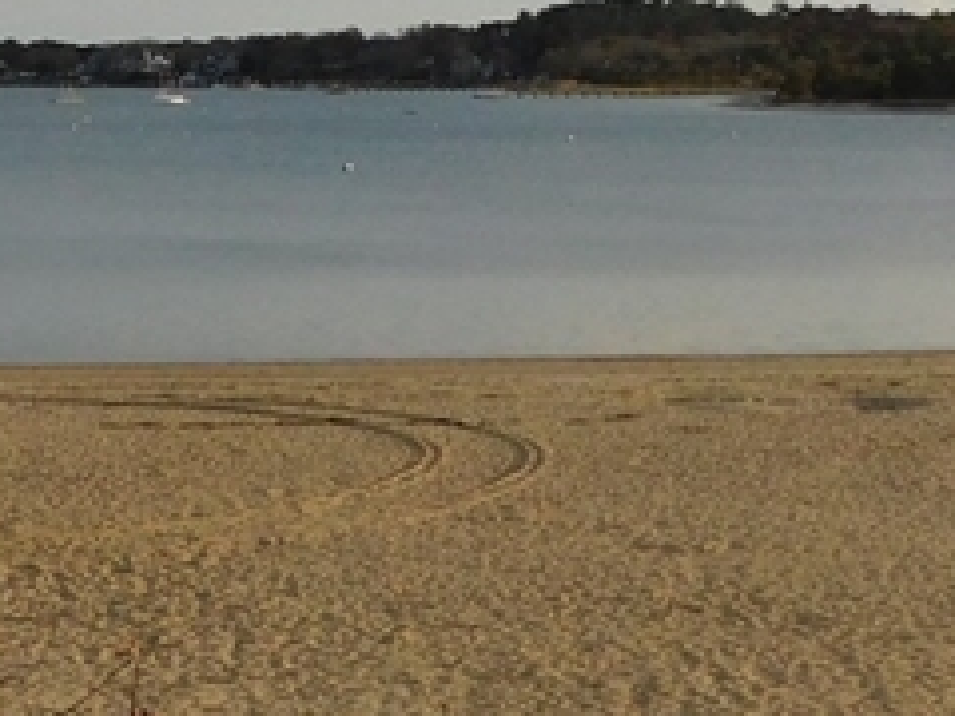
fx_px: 2704
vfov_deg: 14.0
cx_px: 458
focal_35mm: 98
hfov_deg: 20.0
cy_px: -406
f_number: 3
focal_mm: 4
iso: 125
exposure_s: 1/1000
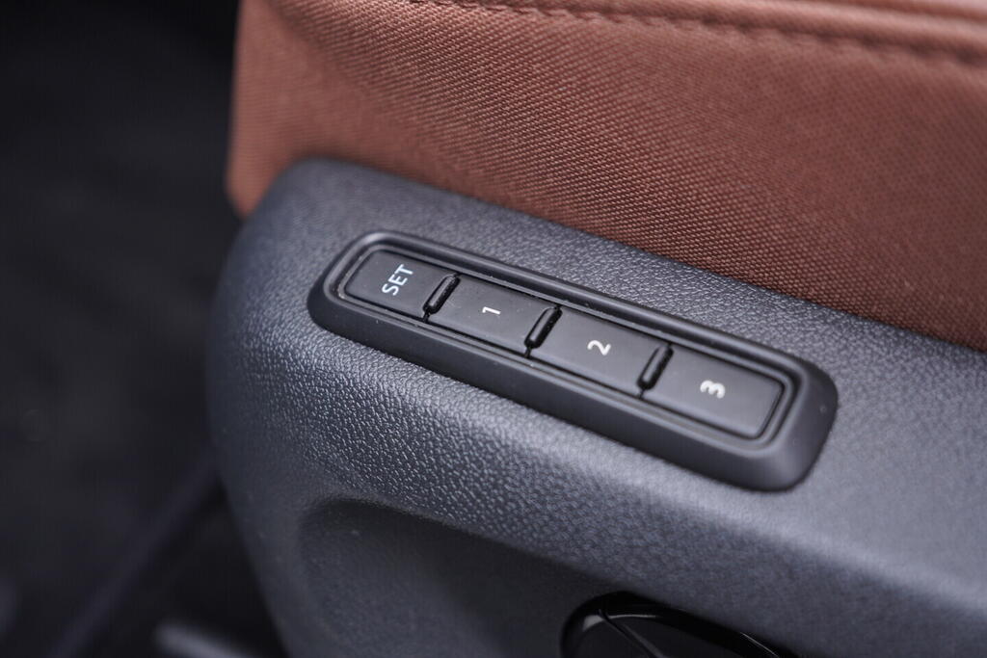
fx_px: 987
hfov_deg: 53.1
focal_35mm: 36
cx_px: 494
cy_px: 329
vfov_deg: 36.9
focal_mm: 24
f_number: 2.8
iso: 320
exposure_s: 1/40
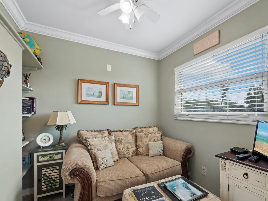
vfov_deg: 78.0
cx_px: 142
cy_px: 108
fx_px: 124
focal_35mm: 16
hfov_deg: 94.4
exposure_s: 1/6
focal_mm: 7
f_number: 11
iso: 400
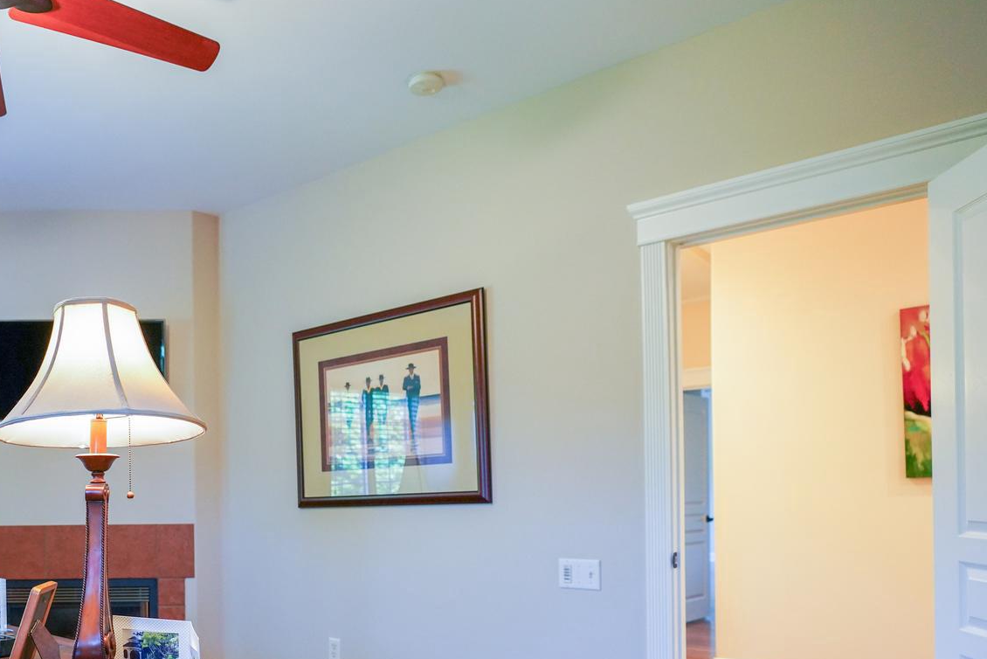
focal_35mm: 29
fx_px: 795
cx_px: 295
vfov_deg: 43.6
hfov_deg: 61.4
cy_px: 493
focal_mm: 16
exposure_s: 1/160
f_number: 2.8
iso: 2000
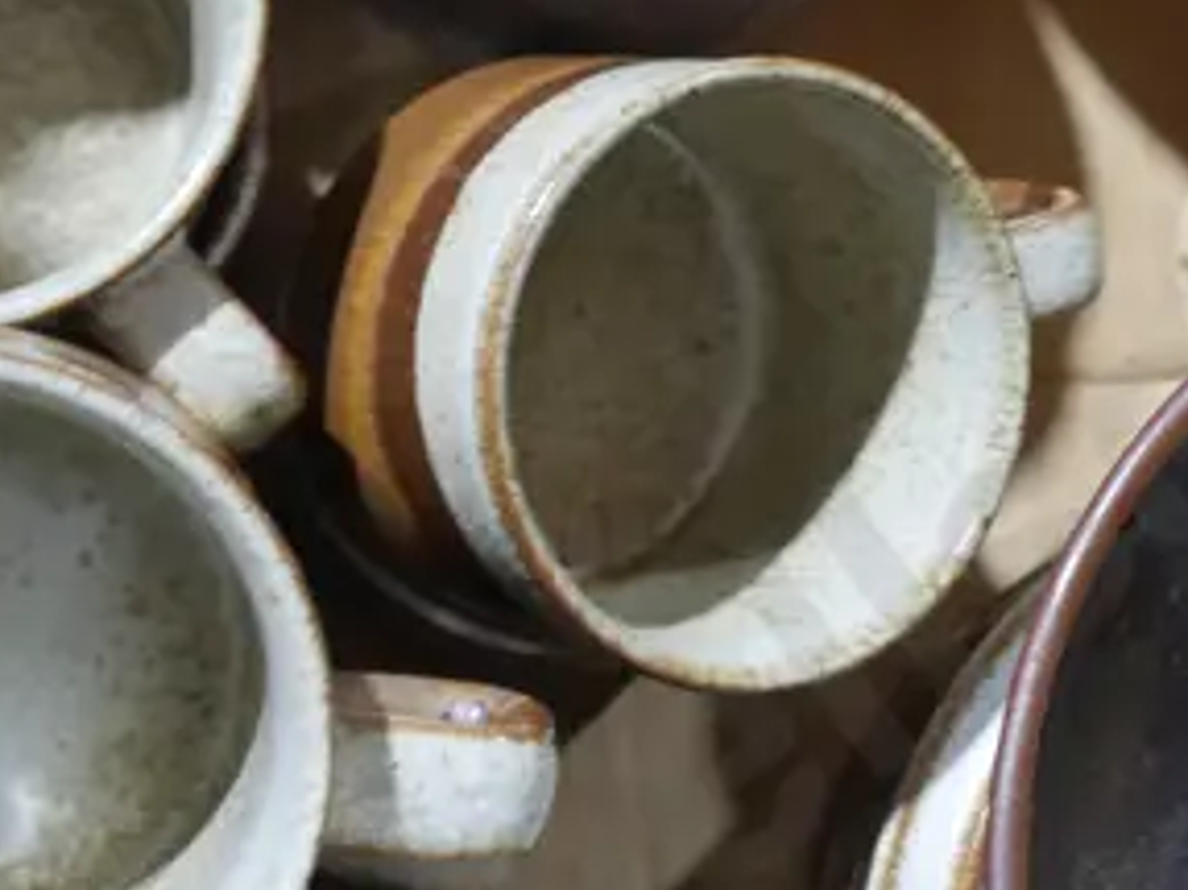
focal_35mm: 100
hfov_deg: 18.7
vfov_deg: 14.7
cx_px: 1383
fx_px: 3431
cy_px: 284
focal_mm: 14
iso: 640
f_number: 3.5
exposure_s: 1/60
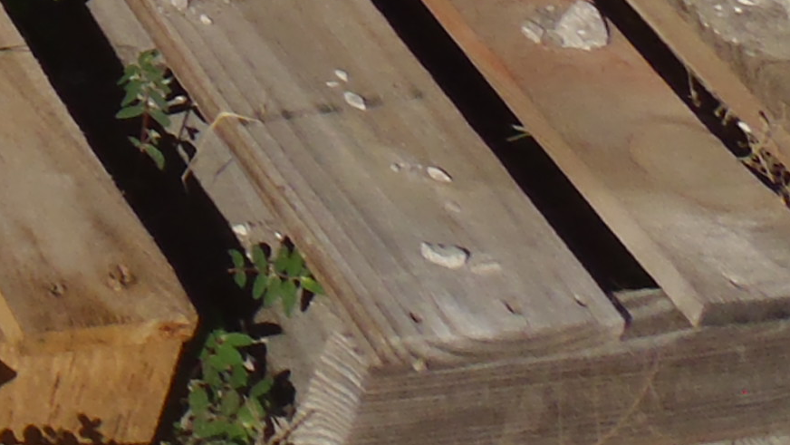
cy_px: -753
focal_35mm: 150
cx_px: -1120
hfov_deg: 11.7
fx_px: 3143
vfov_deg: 7.4
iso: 80
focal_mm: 5
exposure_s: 1/1250
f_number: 3.9
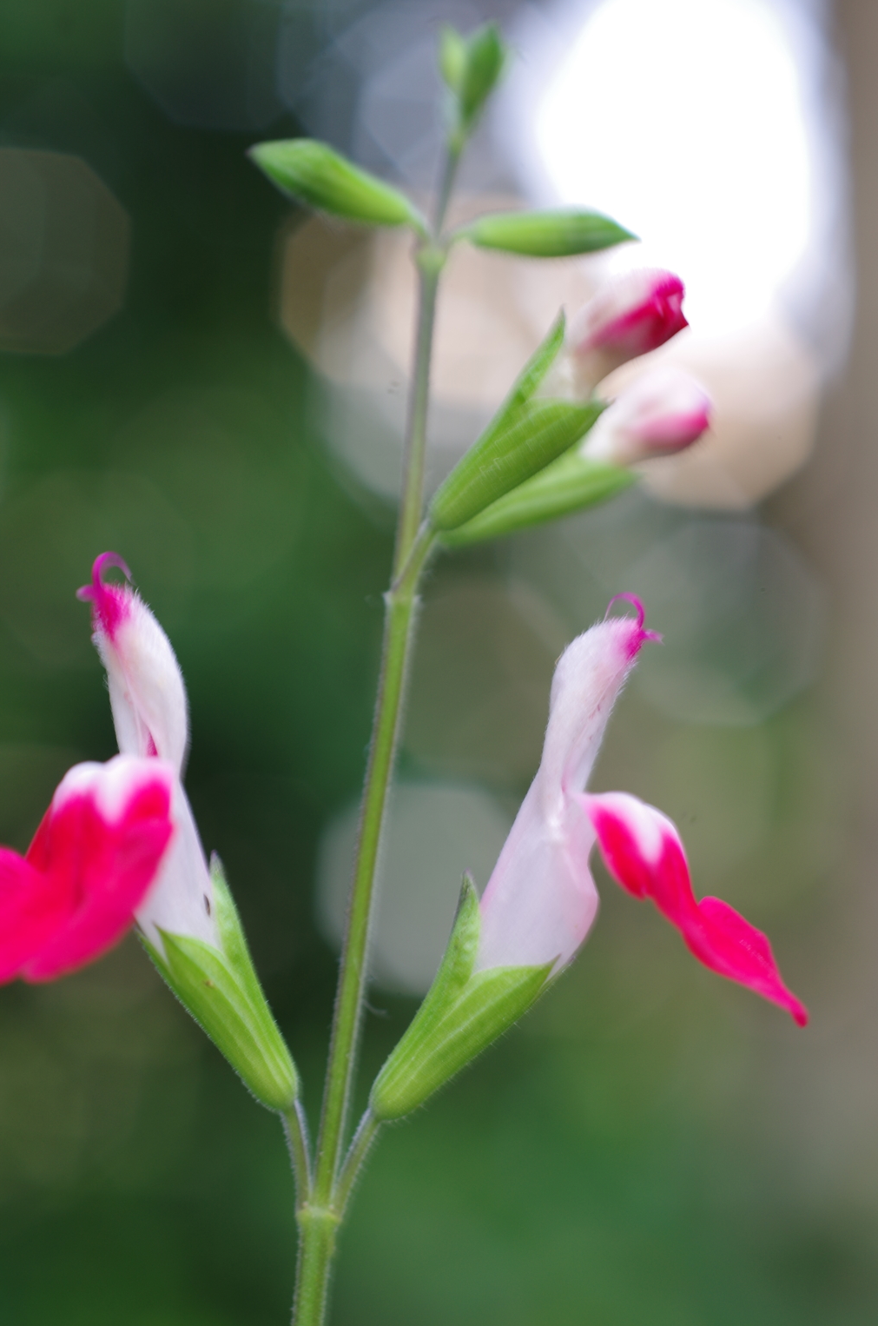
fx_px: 2792
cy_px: 659
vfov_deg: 26.7
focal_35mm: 76
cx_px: 440
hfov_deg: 17.9
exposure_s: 1/15
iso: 100
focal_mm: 50
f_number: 5.6
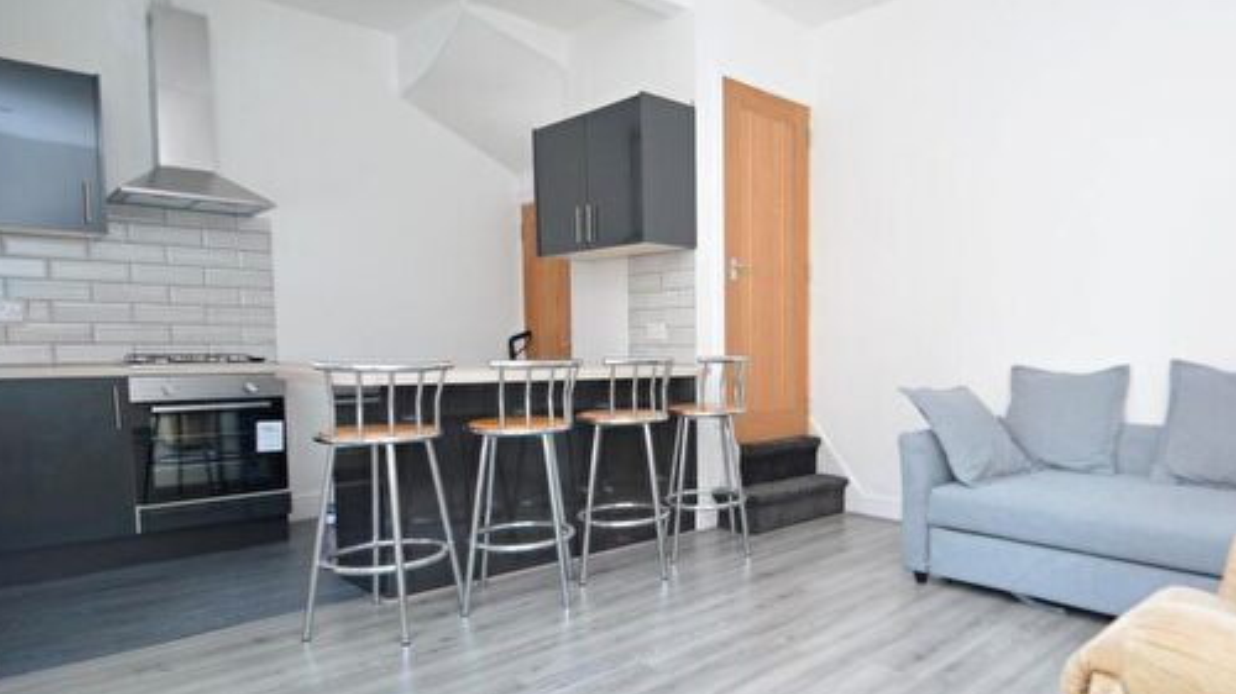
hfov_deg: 77.9
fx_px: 721
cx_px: 848
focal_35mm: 22
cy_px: 400
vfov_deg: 51.3
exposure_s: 1/60
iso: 640
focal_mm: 10
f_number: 4
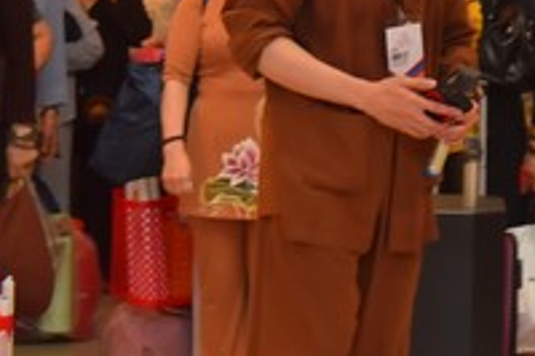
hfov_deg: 11.4
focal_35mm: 179
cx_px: 500
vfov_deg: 7.7
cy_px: 115
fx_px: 2658
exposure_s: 1/100
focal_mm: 55
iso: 1000
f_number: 4.5
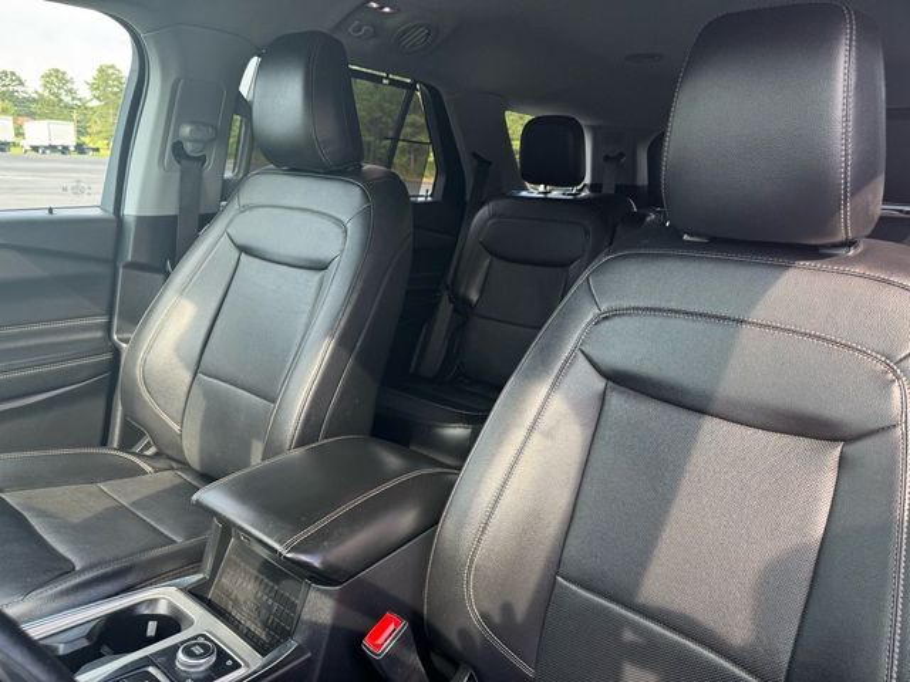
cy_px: 341
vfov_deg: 56.8
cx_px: 455
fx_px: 631
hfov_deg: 71.6
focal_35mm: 24
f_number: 1.78
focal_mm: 6.76
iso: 100
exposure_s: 1/121
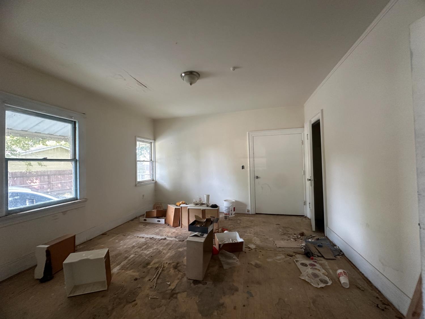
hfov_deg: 102.1
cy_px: 160
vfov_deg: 85.7
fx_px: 172
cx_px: 212
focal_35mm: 14
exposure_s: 1/80
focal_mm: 2.22
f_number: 2.2
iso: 320
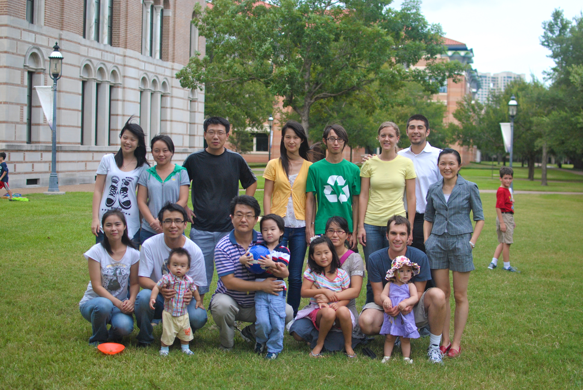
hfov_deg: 37.8
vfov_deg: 25.8
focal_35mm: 52
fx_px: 851
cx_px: 292
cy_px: 195
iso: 400
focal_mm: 35
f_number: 2.2
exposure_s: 1/1600
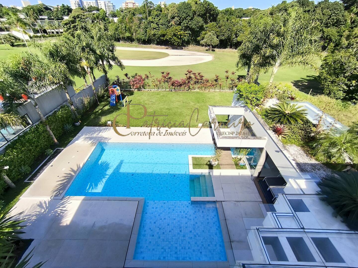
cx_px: 179
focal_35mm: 16
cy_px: 134
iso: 50
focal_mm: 1.65
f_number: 2.2
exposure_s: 1/954
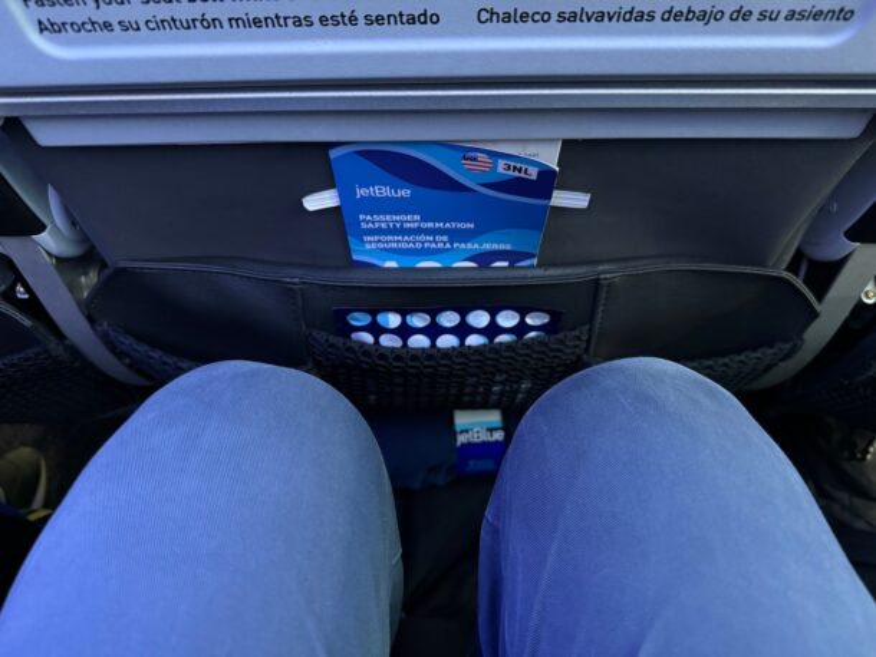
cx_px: 438
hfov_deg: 71.6
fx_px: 608
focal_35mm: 24
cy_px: 328
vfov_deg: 56.8
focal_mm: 6.76
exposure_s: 1/28
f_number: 1.78
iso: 1000
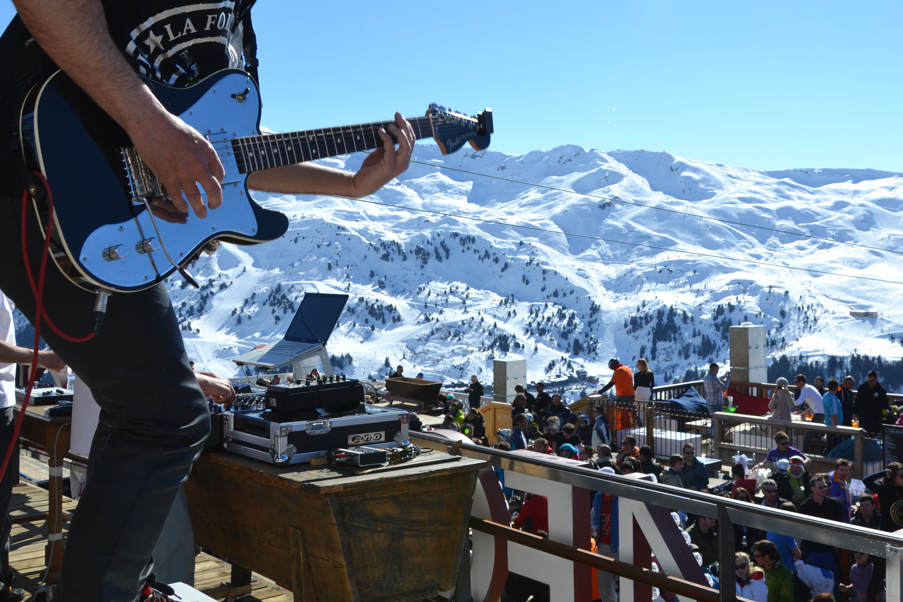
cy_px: 194
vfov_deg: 33.9
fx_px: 978
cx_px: 568
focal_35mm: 39
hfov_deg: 49.0
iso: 100
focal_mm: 18
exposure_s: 1/320
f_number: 9
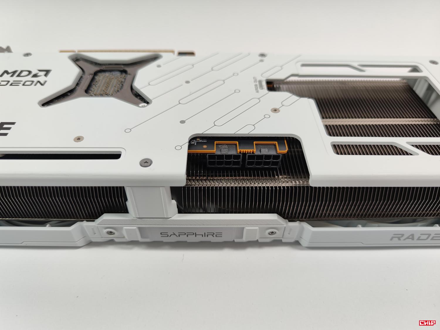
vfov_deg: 54.9
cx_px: 220
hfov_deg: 69.4
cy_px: 165
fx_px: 318
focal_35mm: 25
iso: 69
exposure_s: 1/100
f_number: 1.85
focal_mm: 6.78
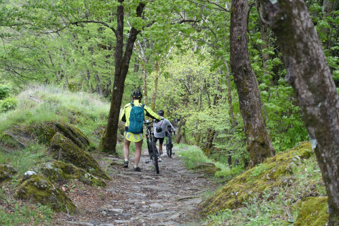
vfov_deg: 21.2
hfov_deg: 31.4
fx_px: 602
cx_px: 170
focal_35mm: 64
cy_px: 113
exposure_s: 1/80
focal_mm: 23.53
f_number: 3.2
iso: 125
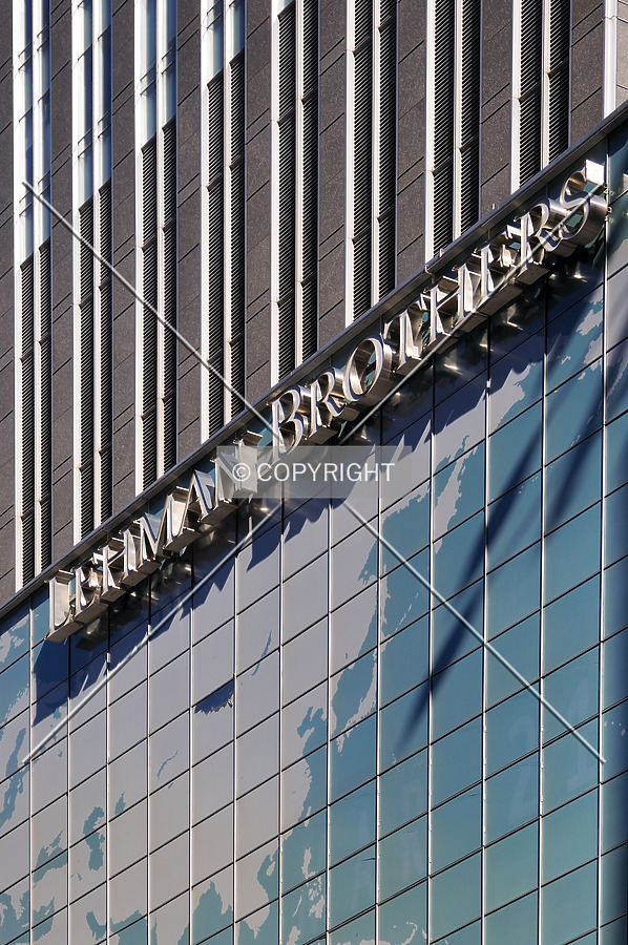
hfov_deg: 10.1
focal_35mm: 135
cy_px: 472
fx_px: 3540
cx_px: 314
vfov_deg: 15.2
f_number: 9
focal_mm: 90
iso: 200
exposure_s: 1/400
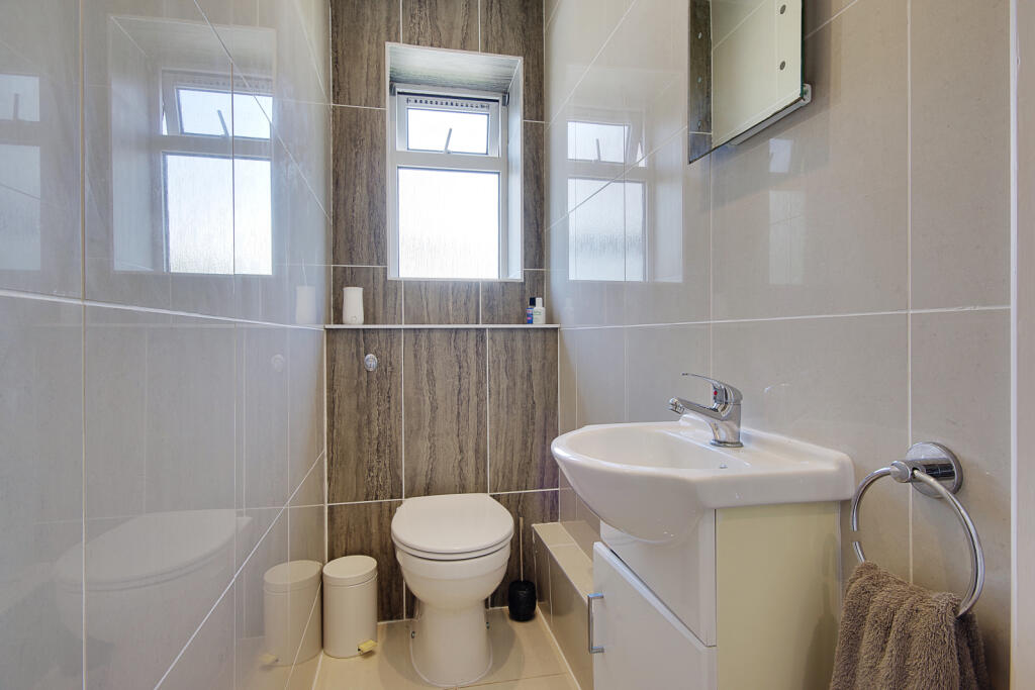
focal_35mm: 18
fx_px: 518
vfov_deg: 67.4
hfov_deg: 90.0
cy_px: 345
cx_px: 518
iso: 100
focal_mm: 12
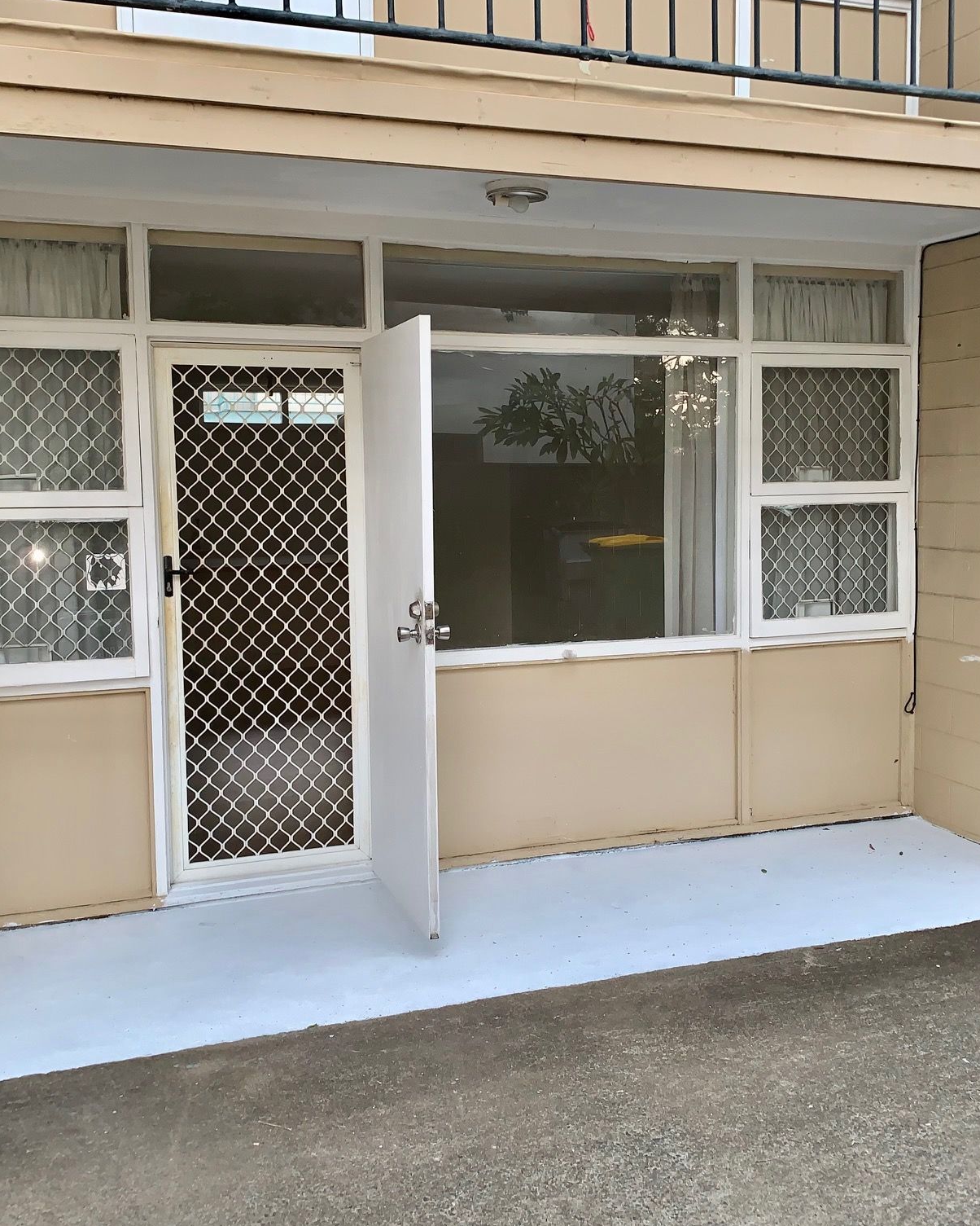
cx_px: 493
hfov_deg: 43.4
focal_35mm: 34
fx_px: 1233
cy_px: 613
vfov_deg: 52.8
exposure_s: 1/14
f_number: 1.8
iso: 50
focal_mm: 4.25
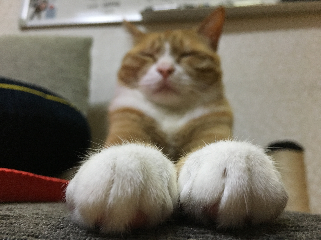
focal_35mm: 29
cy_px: 120
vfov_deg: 48.2
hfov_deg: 61.7
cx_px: 160
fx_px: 269
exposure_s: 1/15
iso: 200
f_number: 2.2
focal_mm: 4.15
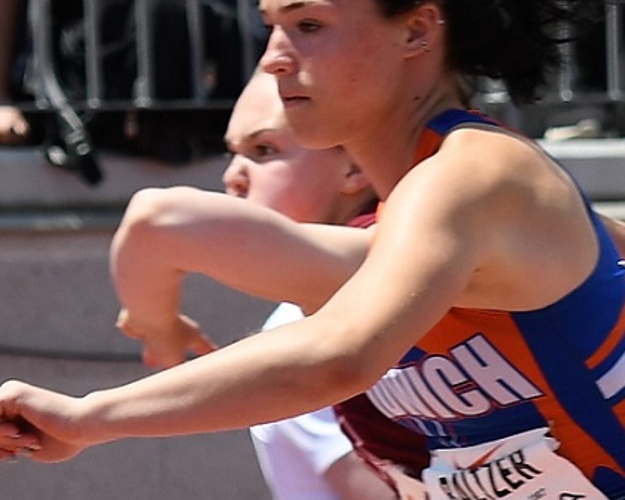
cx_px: 761
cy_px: 545
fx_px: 8168
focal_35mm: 442
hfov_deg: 4.4
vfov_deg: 3.5
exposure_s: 1/1000
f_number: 5
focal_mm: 95
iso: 140
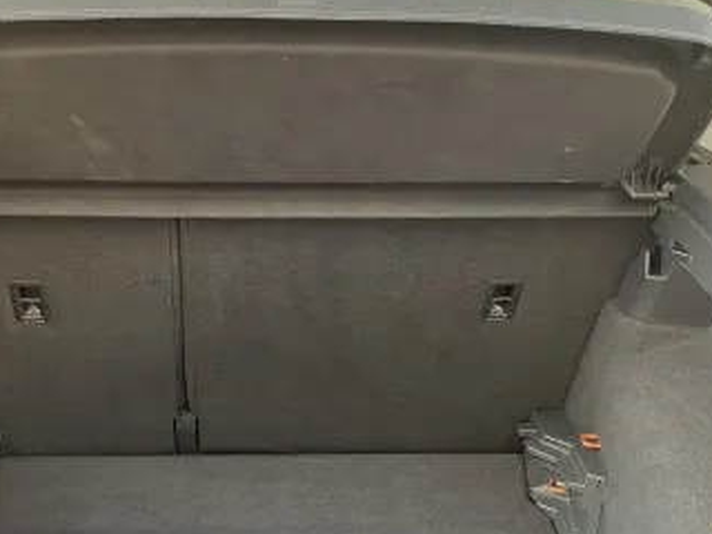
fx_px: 1070
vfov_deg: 27.4
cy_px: 434
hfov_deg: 36.7
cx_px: 280
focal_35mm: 52
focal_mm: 4.25
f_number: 1.8
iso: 250
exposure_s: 1/60
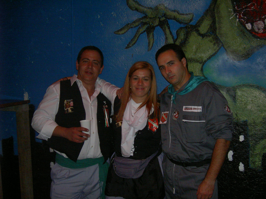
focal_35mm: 39
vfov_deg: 36.8
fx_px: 300
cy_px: 100
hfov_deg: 47.9
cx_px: 133
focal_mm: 8
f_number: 2.8
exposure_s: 1/59.5
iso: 100
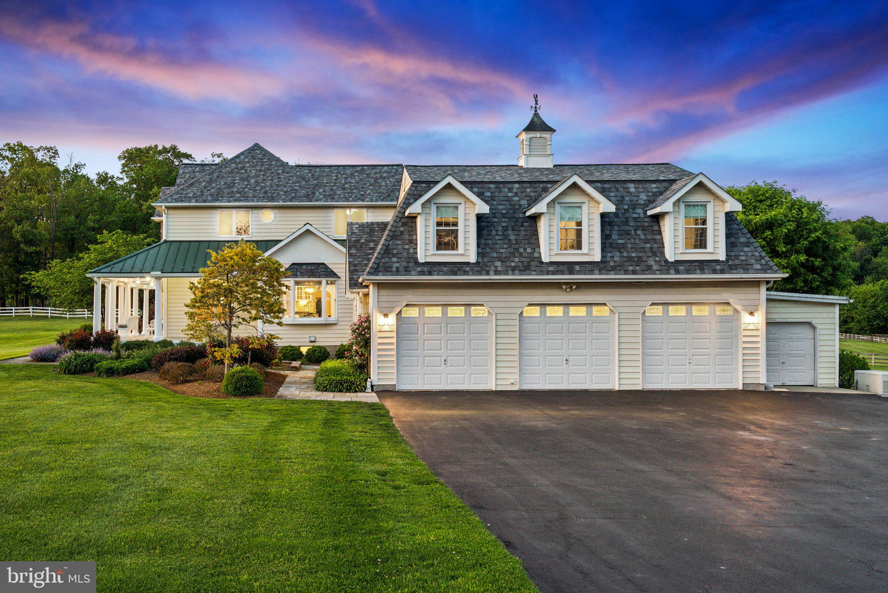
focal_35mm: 32
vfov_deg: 41.1
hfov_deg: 58.7
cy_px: 296
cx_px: 444
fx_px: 790
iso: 200
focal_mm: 32
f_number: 9
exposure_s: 1/3
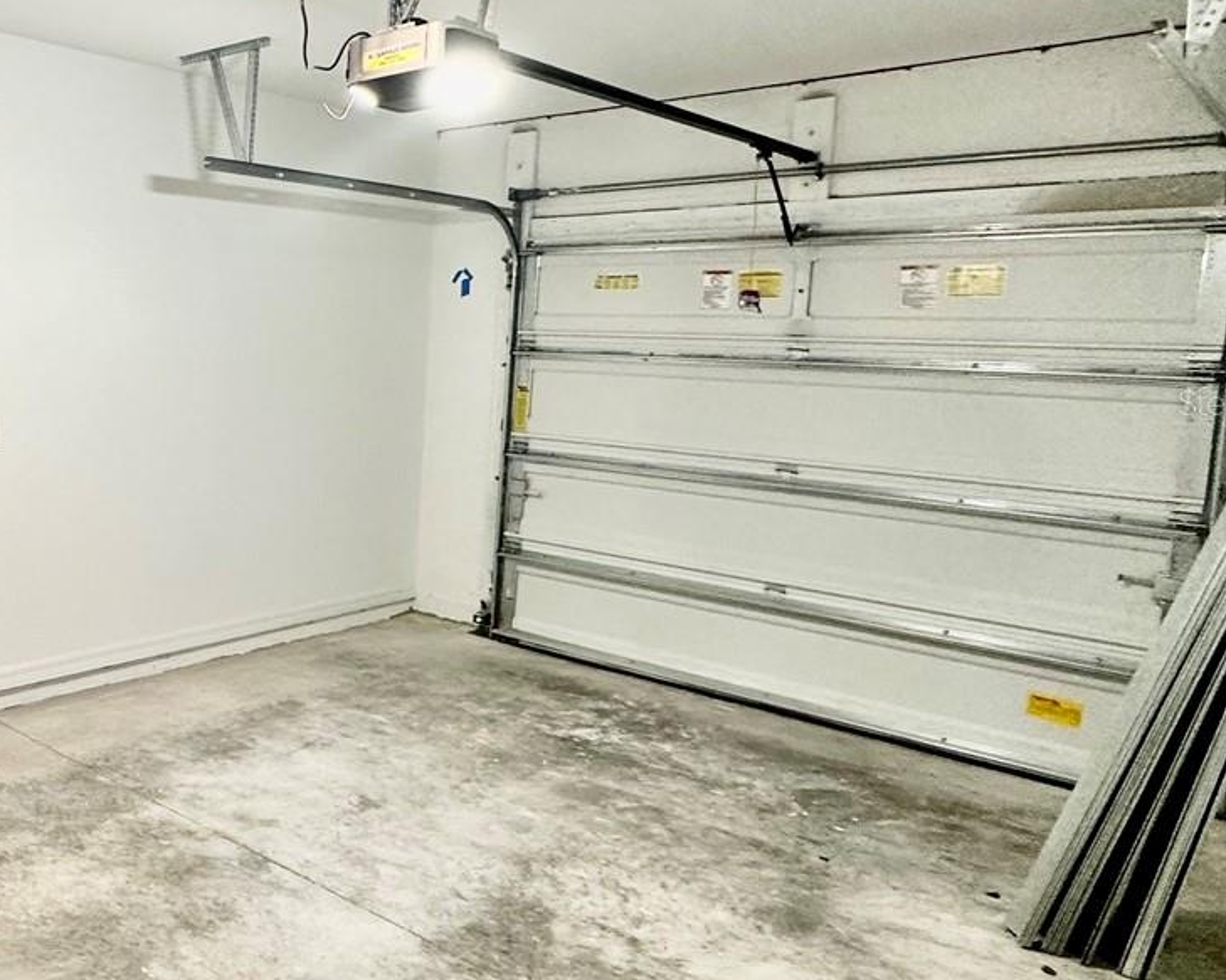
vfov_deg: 48.3
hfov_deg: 48.2
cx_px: -8
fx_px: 1088
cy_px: 402
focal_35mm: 30
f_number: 2.2
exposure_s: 1/60
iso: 200
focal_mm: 2.22
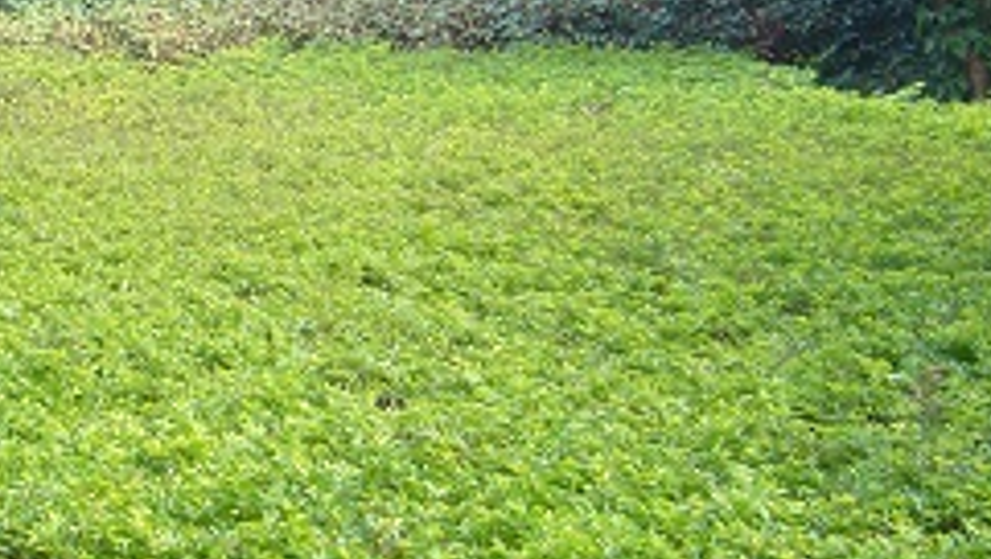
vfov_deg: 14.8
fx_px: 2130
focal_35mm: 81
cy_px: 37
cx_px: 53
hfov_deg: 25.2
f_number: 2.8
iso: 80
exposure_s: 1/60
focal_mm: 5.8
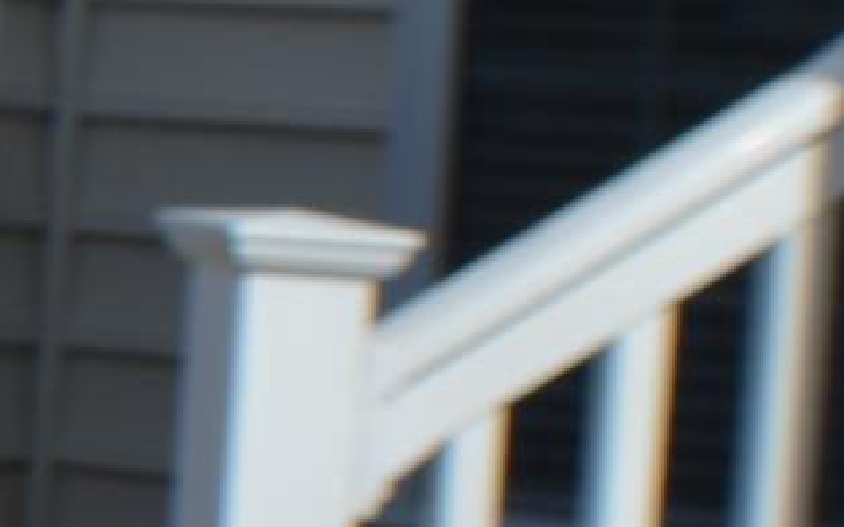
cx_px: -1645
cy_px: 370
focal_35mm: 239
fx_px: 5495
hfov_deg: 7.7
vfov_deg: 5.5
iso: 100
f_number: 8
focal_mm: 24
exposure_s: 1/250
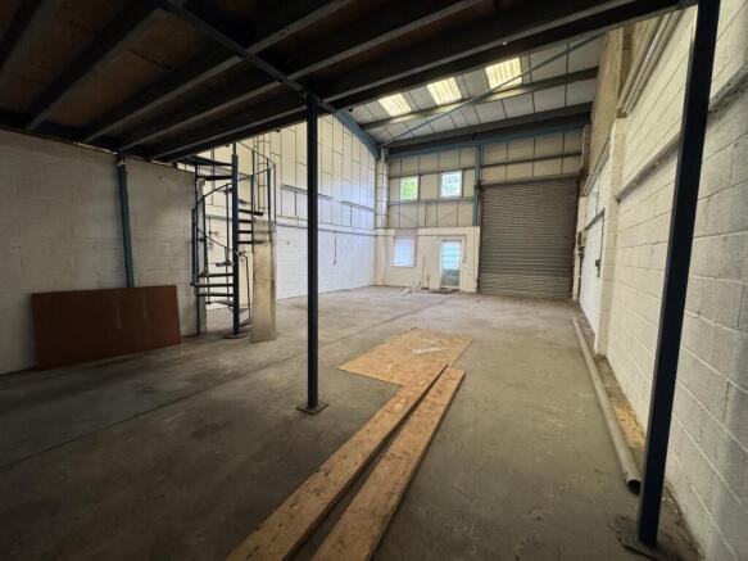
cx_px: 374
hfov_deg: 102.1
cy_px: 280
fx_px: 302
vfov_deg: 85.7
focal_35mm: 14
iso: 320
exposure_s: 1/87
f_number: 2.2
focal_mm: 2.22
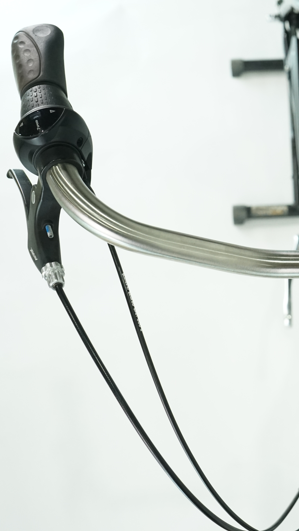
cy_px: 265
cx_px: 361
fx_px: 846
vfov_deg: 34.9
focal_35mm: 60
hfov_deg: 18.9
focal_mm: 38
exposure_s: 1/200
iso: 2500
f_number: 6.3
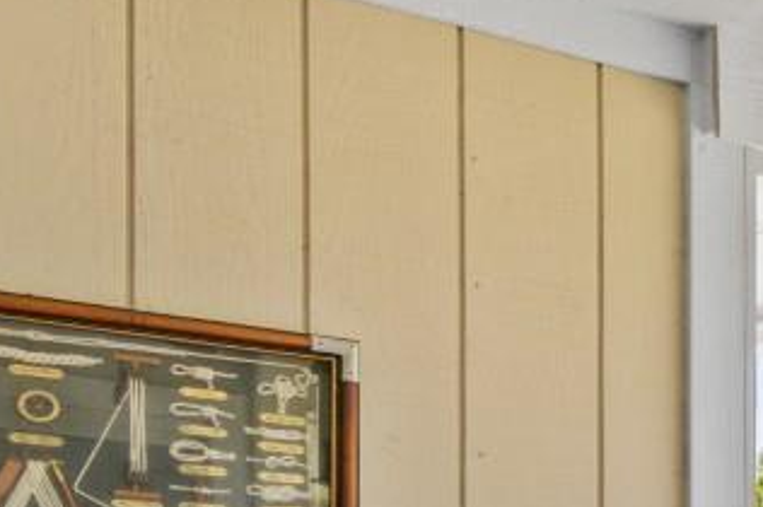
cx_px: 1507
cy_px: 669
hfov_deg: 18.2
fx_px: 1630
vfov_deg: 16.6
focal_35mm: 77
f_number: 4.5
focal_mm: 10
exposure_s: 1/5
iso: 100
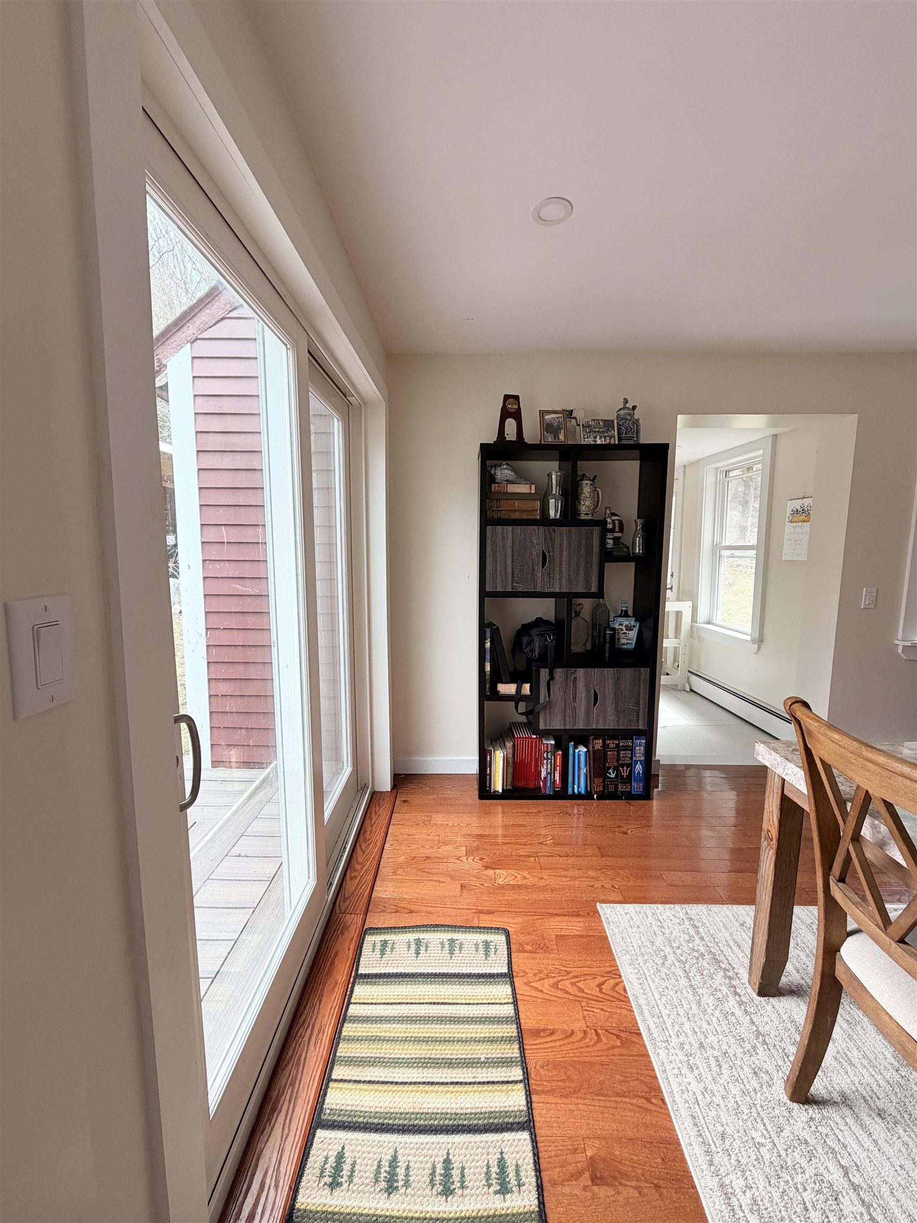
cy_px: 612
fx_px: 494
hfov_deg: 85.7
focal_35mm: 14
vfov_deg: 102.1
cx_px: 458
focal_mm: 2.22
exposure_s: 1/121
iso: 100
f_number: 2.2
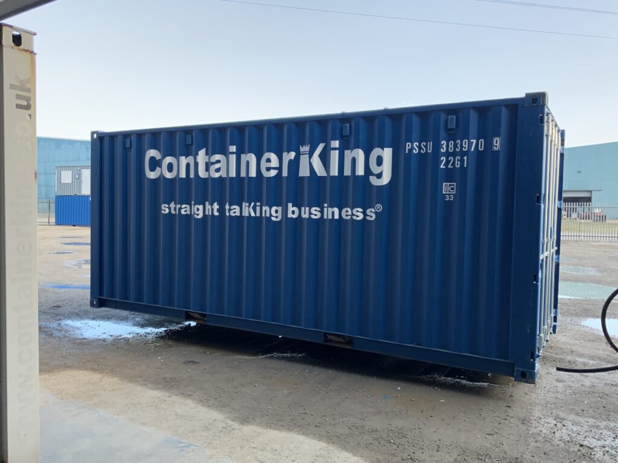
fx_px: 518
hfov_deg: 61.7
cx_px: 309
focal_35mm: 29
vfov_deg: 48.2
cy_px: 232
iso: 16
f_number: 1.8
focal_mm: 3
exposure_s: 1/125
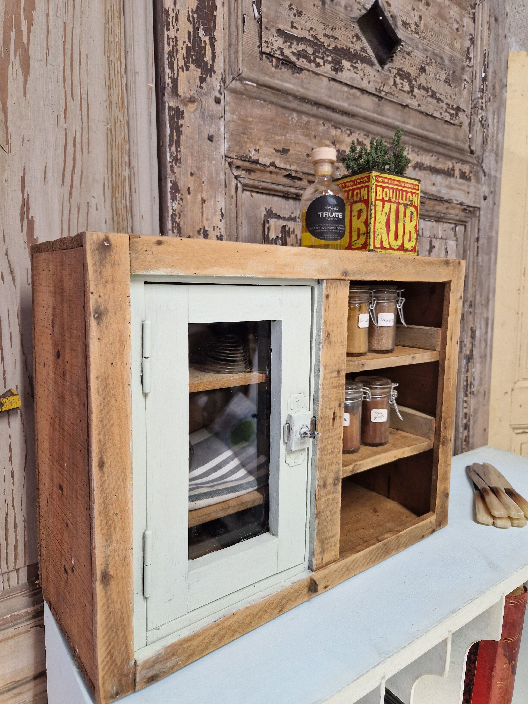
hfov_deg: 58.9
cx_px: 264
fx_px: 468
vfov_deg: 73.9
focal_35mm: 23
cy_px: 352
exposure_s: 1/100
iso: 320
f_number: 1.8
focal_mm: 5.4
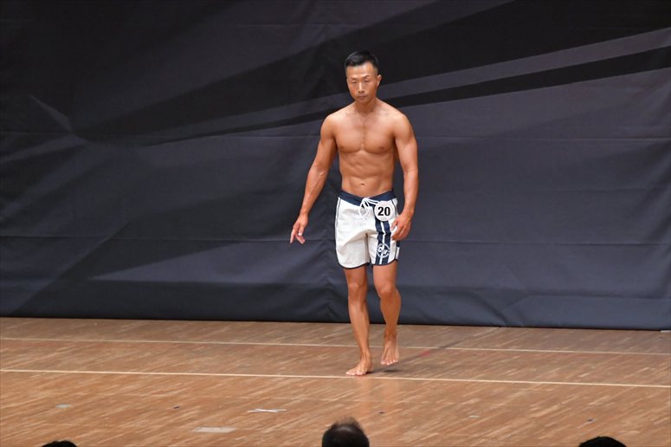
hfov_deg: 7.6
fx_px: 5030
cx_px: 336
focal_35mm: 270
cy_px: 224
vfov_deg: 5.1
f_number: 5.6
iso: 6400
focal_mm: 180
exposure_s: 1/400
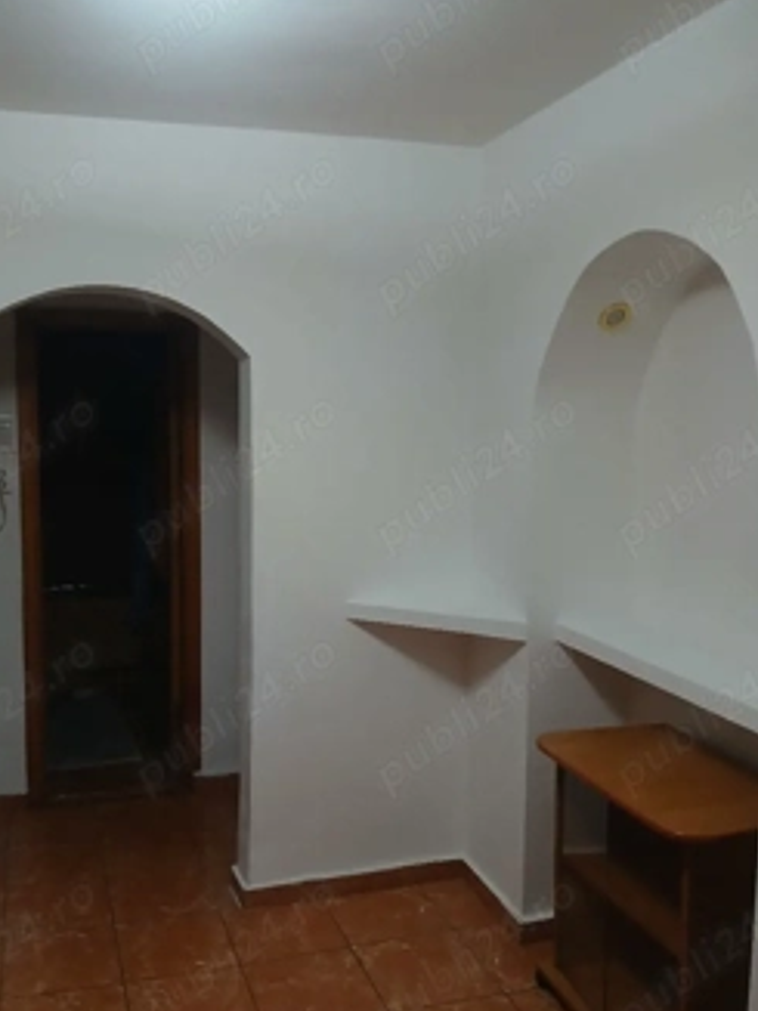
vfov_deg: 55.4
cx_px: 297
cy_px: 510
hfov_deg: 42.7
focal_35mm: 33
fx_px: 964
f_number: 1.8
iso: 250
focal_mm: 3.98
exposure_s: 1/25.1
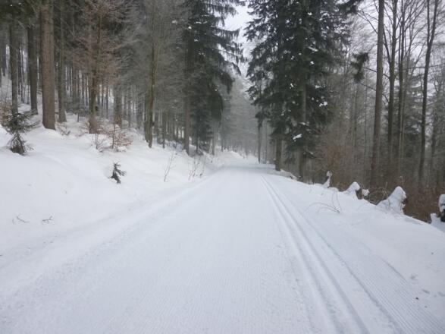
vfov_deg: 54.9
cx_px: 222
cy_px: 167
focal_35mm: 25
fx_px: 321
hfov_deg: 69.4
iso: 160
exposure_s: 1/200
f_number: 3.1
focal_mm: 4.5
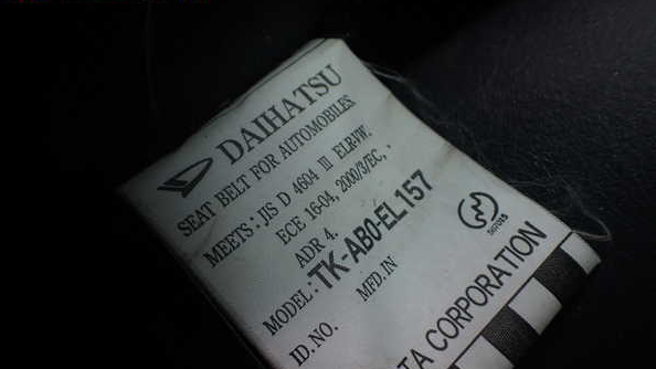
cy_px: 225
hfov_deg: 59.5
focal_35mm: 33
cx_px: 329
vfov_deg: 35.5
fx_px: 574
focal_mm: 5.4
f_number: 2.3
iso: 160
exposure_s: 1/125
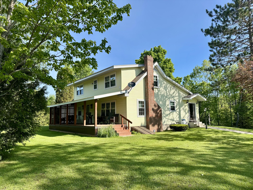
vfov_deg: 56.8
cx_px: 126
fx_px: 175
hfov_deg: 71.6
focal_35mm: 24
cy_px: 95
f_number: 1.78
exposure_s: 1/3058
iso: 80
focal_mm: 6.86
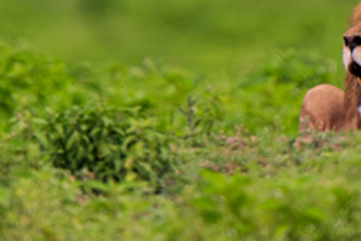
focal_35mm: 3289
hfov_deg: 0.6
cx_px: 174
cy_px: -172
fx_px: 33003
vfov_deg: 0.4
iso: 640
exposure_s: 1/6400
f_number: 4
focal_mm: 600
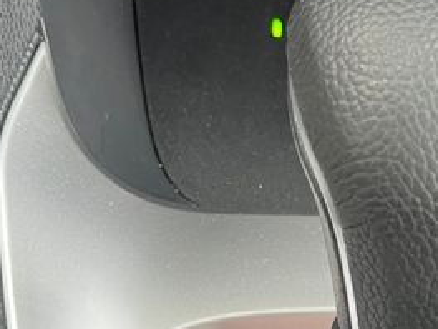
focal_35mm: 101
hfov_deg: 18.9
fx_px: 1278
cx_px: 438
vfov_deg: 13.8
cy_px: 480
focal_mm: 5.1
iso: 125
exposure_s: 1/54
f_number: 1.6
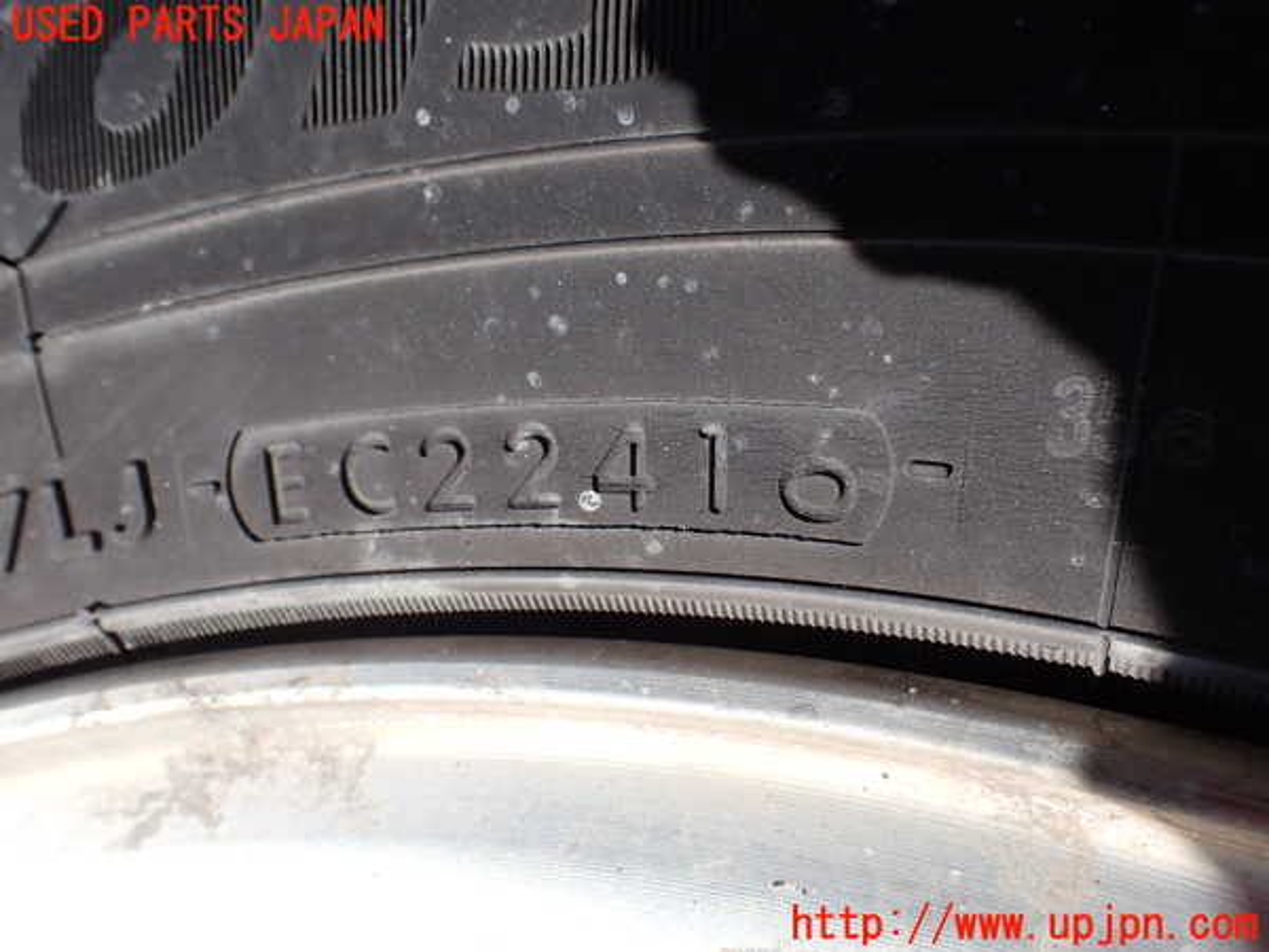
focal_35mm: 30
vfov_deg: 46.8
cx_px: 634
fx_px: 1100
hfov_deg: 60.0
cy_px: 476
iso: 100
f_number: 3.2
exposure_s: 1/640
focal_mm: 5.4
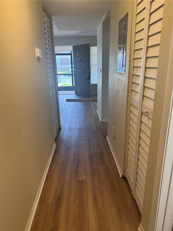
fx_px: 160
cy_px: 116
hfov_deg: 56.8
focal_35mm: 24
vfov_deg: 71.6
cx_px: 86
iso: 125
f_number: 1.78
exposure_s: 1/60
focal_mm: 6.76
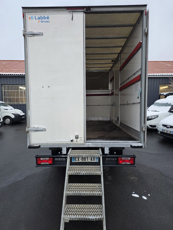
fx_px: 153
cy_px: 115
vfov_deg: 73.9
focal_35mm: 23
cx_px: 86
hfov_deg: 58.9
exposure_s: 1/100
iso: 125
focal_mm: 6.25
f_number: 1.7
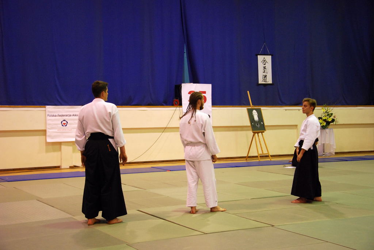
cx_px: 187
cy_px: 125
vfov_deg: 23.8
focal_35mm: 57
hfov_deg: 35.0
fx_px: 593
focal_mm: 38
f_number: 4.5
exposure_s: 1/40
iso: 800
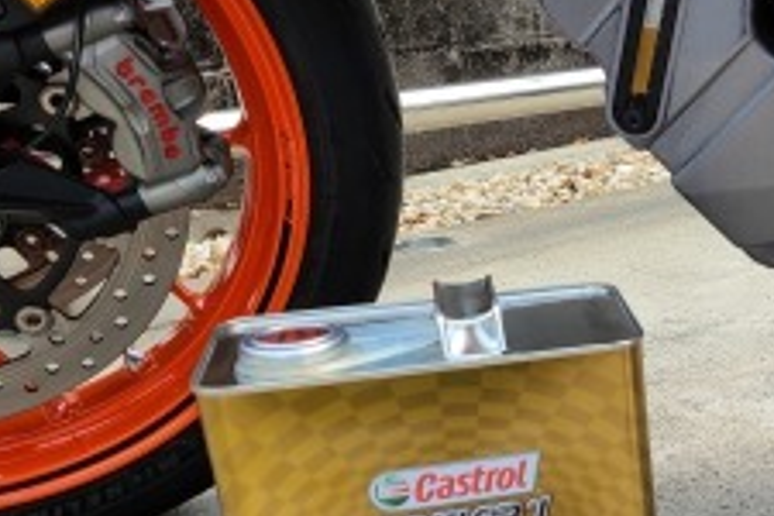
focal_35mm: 60
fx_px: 1290
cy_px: 432
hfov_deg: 30.5
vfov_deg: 22.2
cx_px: 815
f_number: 1.8
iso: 40
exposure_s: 1/1169
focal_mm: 5.4
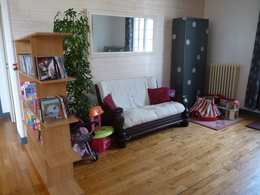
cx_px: 130
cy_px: 98
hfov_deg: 65.3
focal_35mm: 27
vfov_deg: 51.4
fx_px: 203
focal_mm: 4.8
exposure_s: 1/30
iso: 160
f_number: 2.8
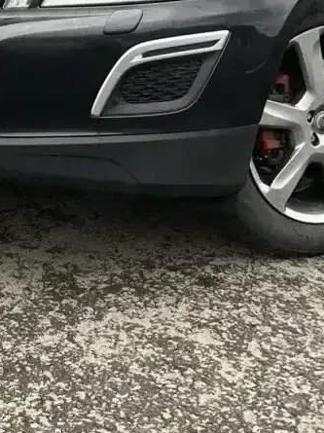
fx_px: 975
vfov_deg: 23.7
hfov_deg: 18.9
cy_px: -20
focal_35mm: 78
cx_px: 178
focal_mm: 5.7
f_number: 1.5
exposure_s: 1/678
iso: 50
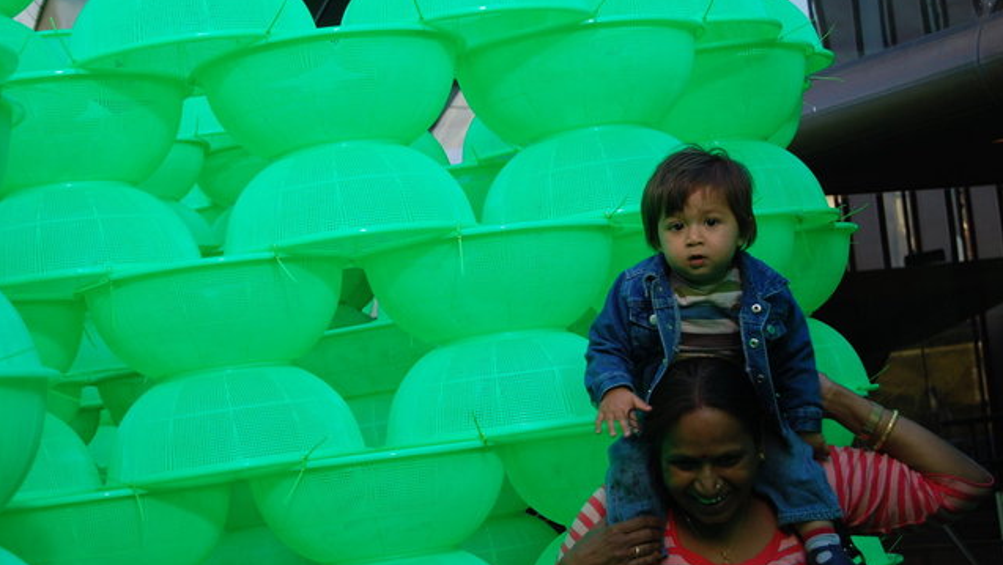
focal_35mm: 82
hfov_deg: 25.9
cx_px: 501
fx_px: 2182
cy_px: 264
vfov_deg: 14.8
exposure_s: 1/160
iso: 200
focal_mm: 52
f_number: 6.3
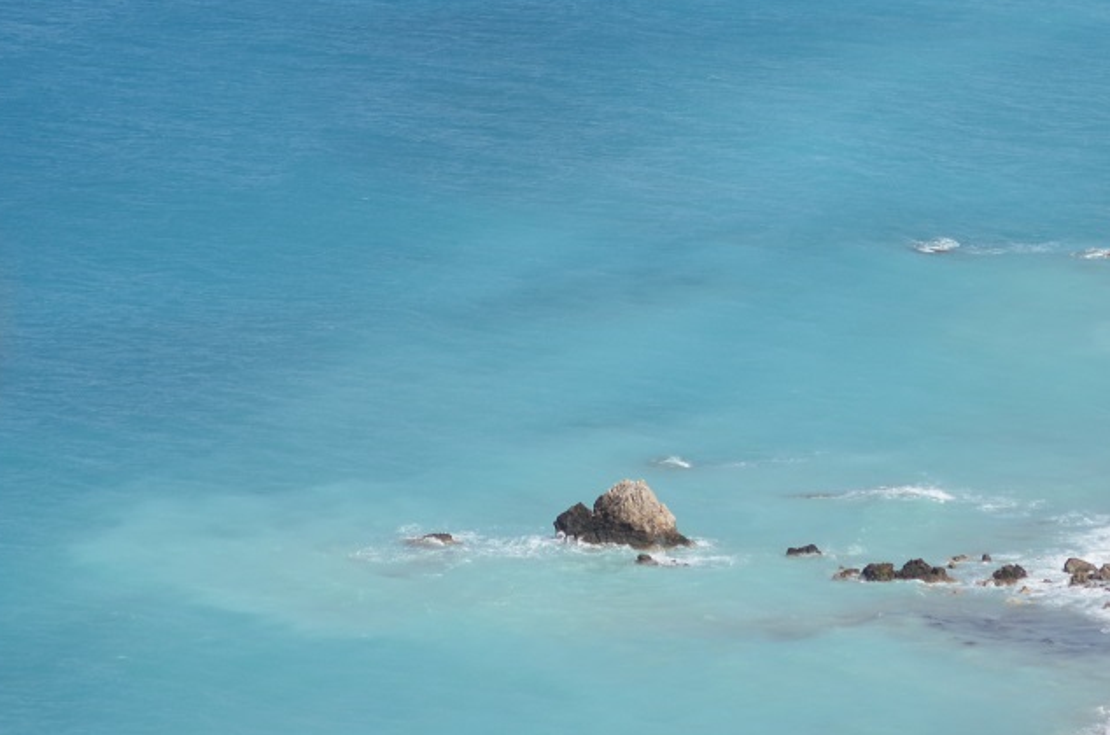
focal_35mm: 404
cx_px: 669
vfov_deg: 3.4
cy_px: 330
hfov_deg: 5.1
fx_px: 12432
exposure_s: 1/2000
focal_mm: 122
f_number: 4.8
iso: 160
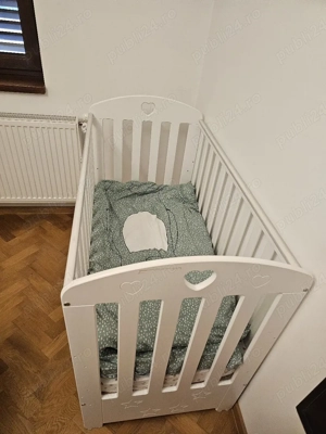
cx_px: 163
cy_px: 217
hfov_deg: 58.9
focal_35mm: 23
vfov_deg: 73.9
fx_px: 289
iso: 500
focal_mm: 6.3
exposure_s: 1/101
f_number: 1.7
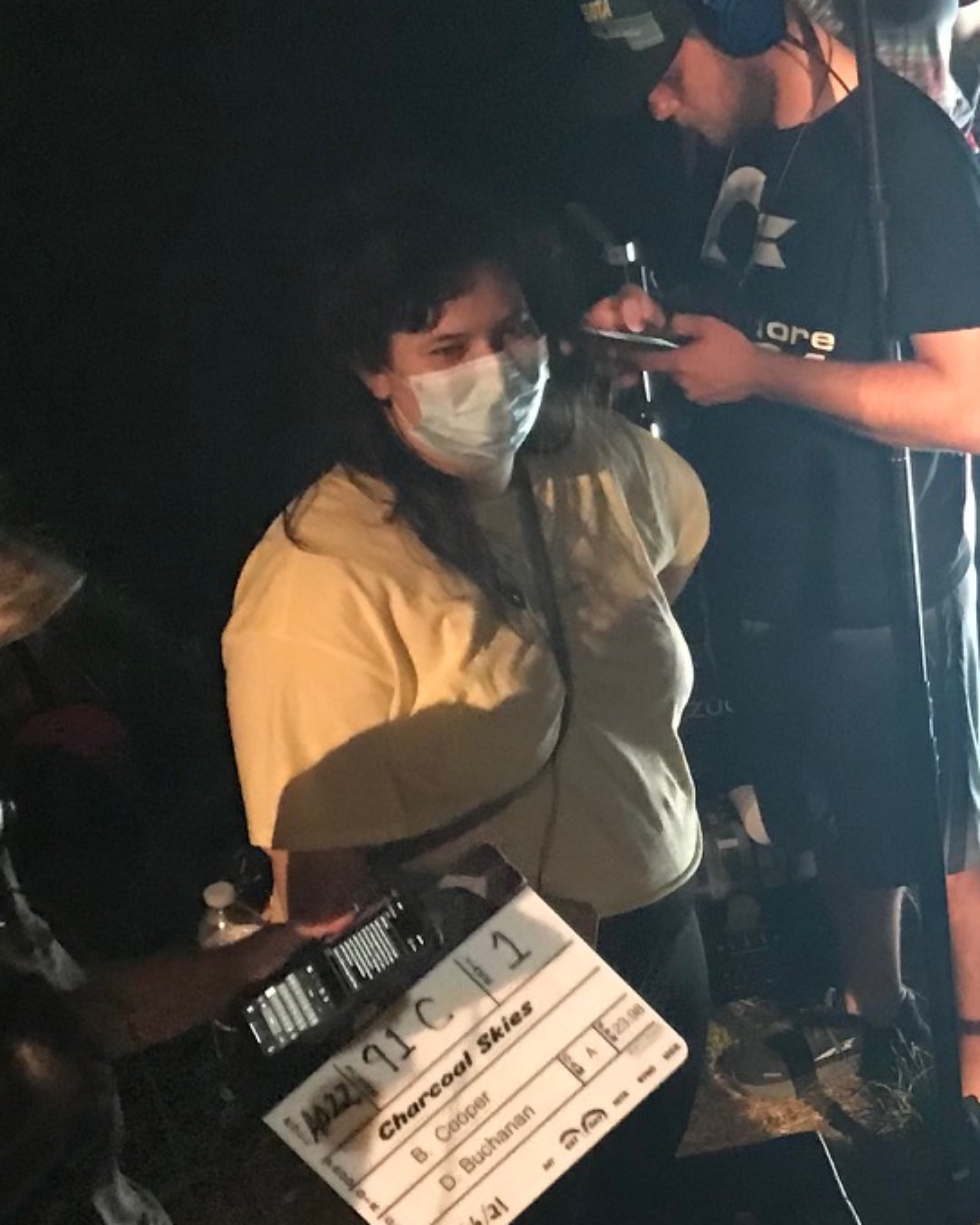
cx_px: 1342
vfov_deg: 23.0
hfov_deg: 17.5
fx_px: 2937
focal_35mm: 81
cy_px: 1092
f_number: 1.8
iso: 100
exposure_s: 1/6
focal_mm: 3.99
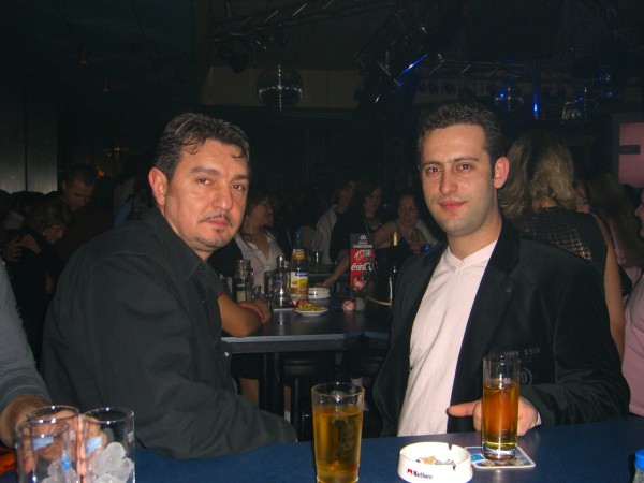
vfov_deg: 37.7
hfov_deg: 49.0
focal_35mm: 38
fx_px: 707
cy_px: 242
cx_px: 322
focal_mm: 7.9
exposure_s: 1/60
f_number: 2.8
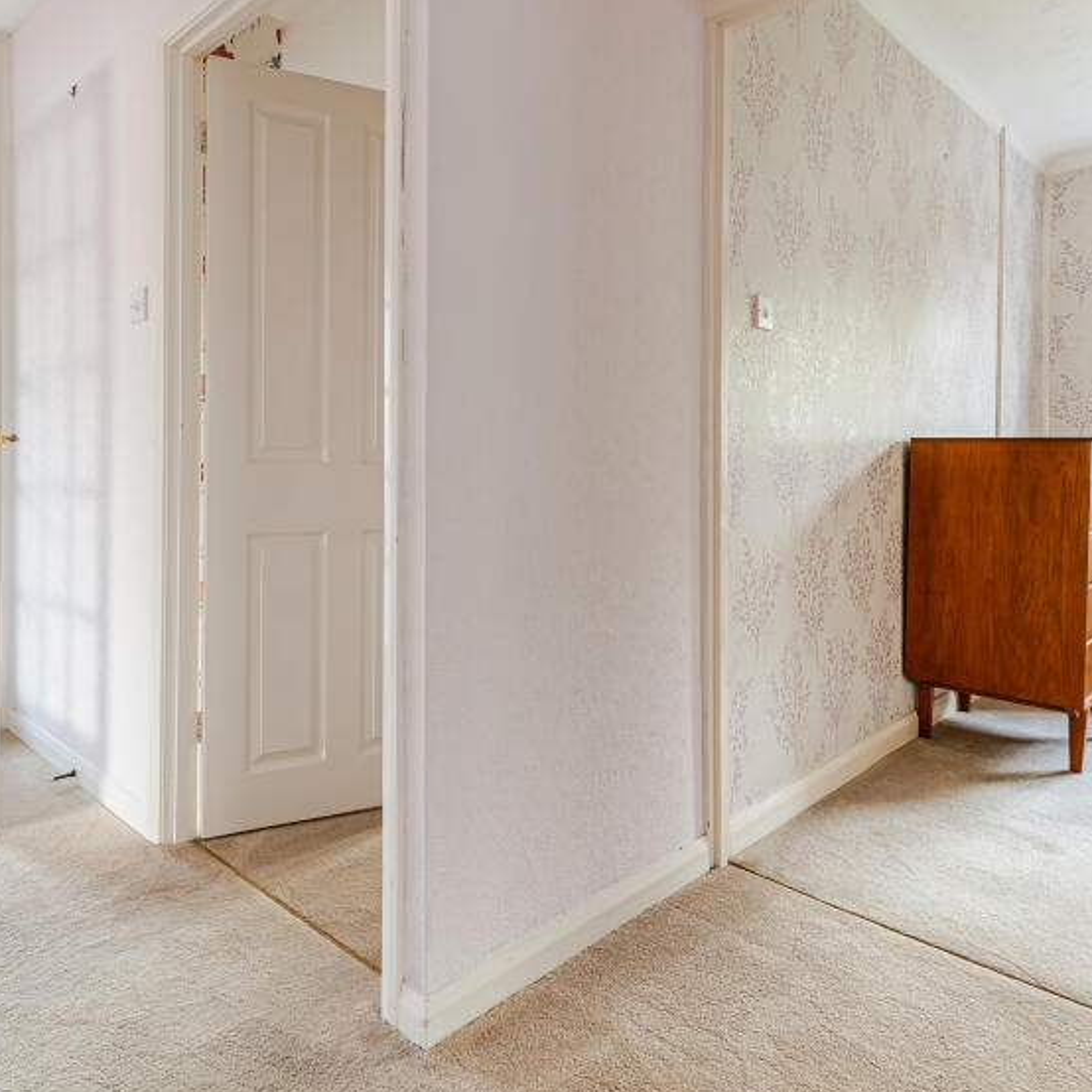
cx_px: 335
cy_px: 467
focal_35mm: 22
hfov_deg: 67.1
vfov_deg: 69.3
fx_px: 785
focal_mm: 14
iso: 320
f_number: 8
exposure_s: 1/40
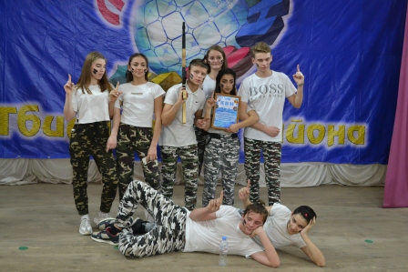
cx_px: 204
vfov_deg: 30.9
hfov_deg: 44.9
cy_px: 136
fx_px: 493
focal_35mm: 44
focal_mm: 29
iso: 1800
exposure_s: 1/60
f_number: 4.5
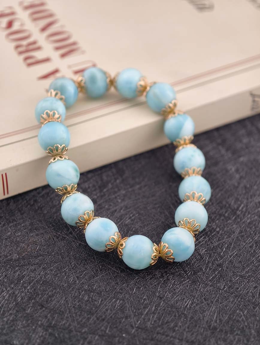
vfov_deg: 23.0
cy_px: 172
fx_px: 849
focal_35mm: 85
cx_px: 130
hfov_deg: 17.4
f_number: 2.67
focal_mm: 22.48
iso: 125
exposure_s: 1/160
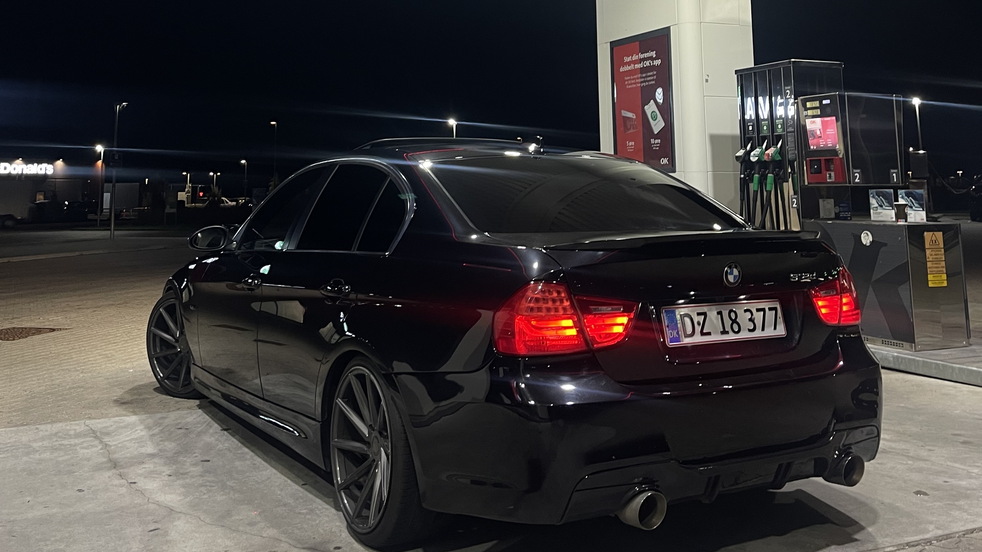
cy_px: 52
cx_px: 483
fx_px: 964
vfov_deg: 30.5
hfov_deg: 54.0
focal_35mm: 37
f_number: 1.6
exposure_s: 1/53
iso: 160
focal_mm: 5.1
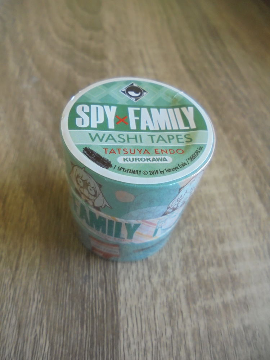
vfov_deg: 67.3
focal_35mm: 26
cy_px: 180
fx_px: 270
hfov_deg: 53.1
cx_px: 135
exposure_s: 1/30
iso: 320
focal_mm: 4.6
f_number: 3.5
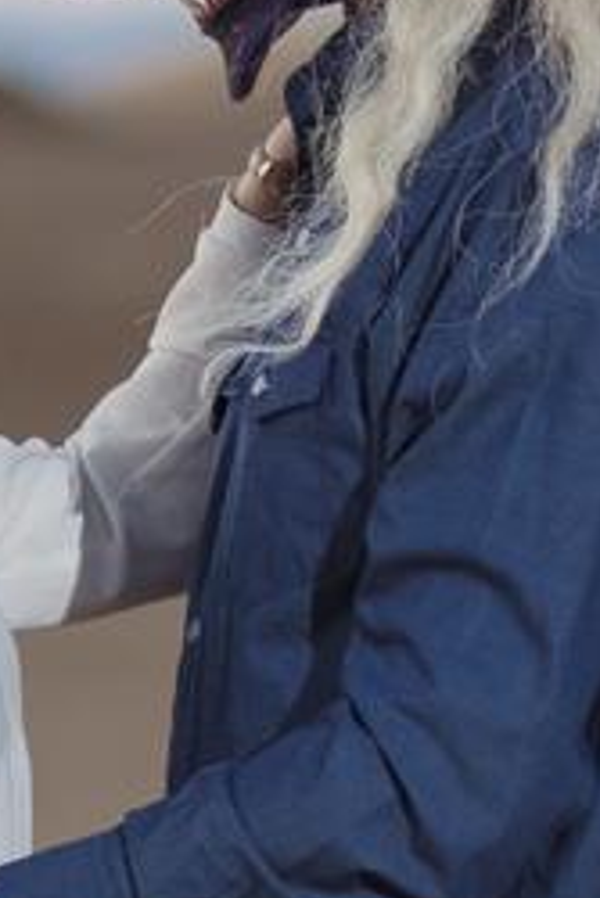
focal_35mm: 605
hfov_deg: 2.3
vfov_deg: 3.4
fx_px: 15103
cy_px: 564
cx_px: -686
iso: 200
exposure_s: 1/250
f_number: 1.4
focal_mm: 56
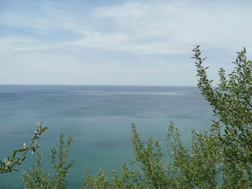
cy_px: 94
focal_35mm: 34
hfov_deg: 54.0
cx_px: 126
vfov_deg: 41.8
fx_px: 248
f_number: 8.1
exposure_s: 1/317
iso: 80
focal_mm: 6
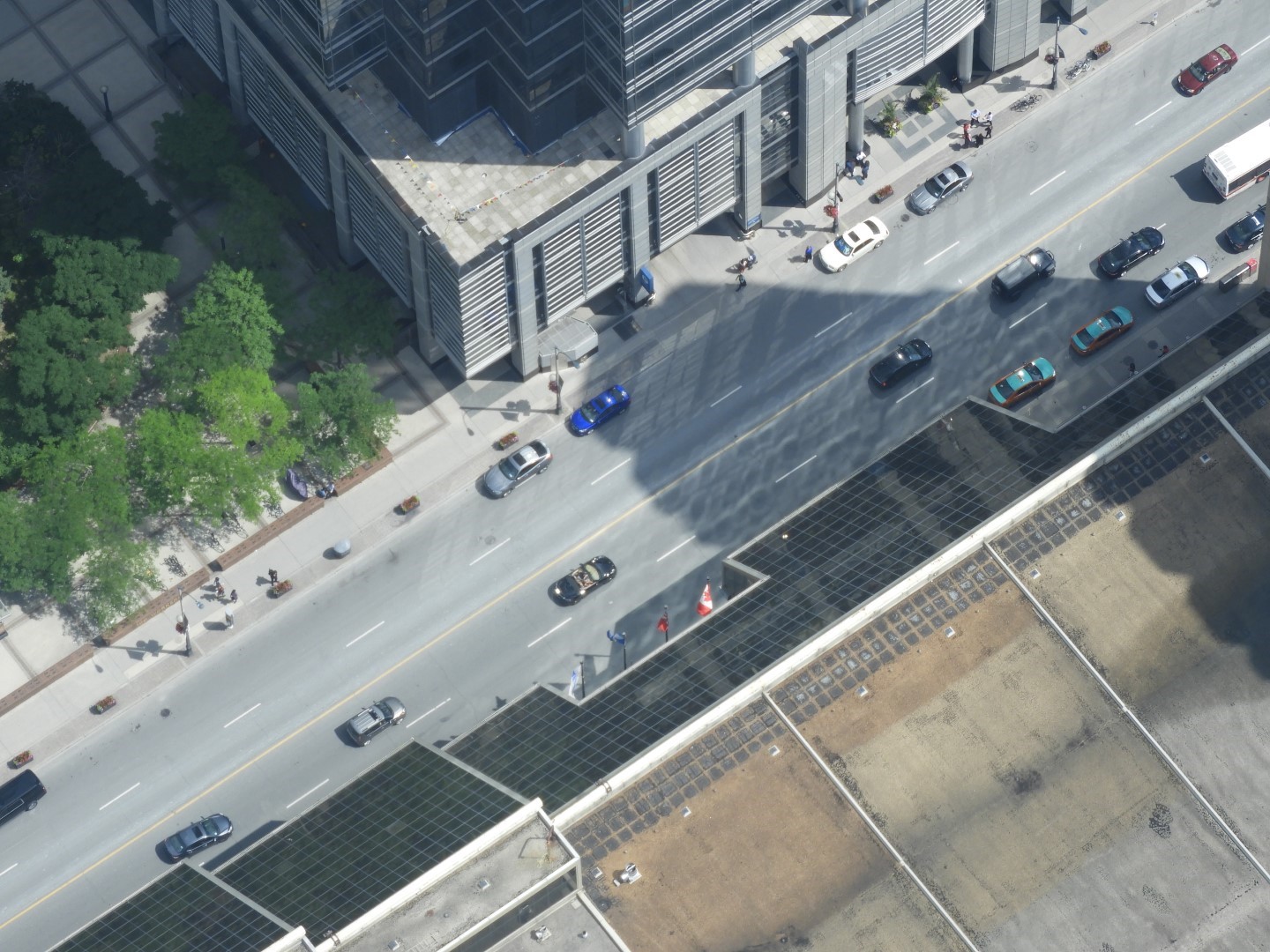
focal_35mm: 200
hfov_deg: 9.9
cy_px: 476
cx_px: 635
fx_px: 7338
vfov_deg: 7.4
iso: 100
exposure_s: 1/400
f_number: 5.3
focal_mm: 35.8
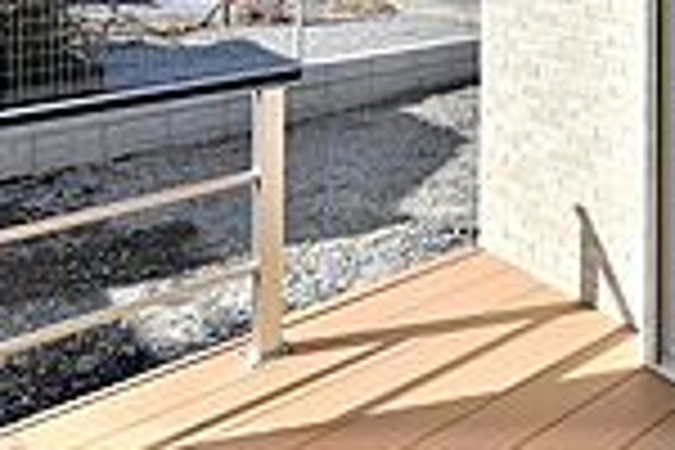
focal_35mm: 41
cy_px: -122
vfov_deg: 27.6
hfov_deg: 37.7
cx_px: 778
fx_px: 769
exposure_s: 1/400
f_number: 10
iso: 200
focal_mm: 16
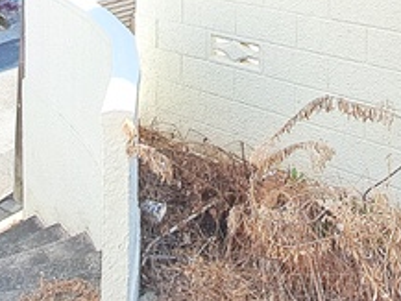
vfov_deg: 26.7
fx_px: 487
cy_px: -126
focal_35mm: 42
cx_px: 237
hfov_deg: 44.6
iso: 50
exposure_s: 1/332
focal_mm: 1.74
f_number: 2.2
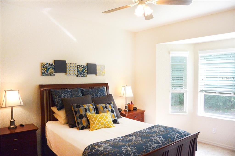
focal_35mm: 27
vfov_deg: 47.9
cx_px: 118
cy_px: 78
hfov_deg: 67.4
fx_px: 176
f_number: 3.5
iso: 200
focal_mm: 10
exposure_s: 1/200
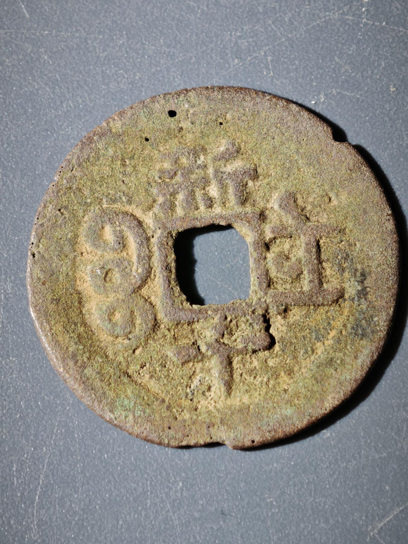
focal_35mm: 113
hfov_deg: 13.1
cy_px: 272
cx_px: 204
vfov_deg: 17.4
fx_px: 1776
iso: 320
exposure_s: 1/100
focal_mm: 9
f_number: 2
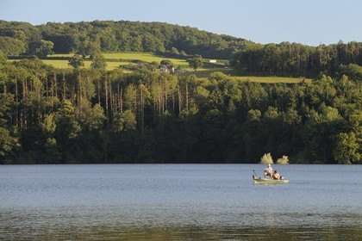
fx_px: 1609
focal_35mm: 160
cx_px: 181
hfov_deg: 12.8
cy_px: 120
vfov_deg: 8.6
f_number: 6.3
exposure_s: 1/250
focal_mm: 160
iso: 200
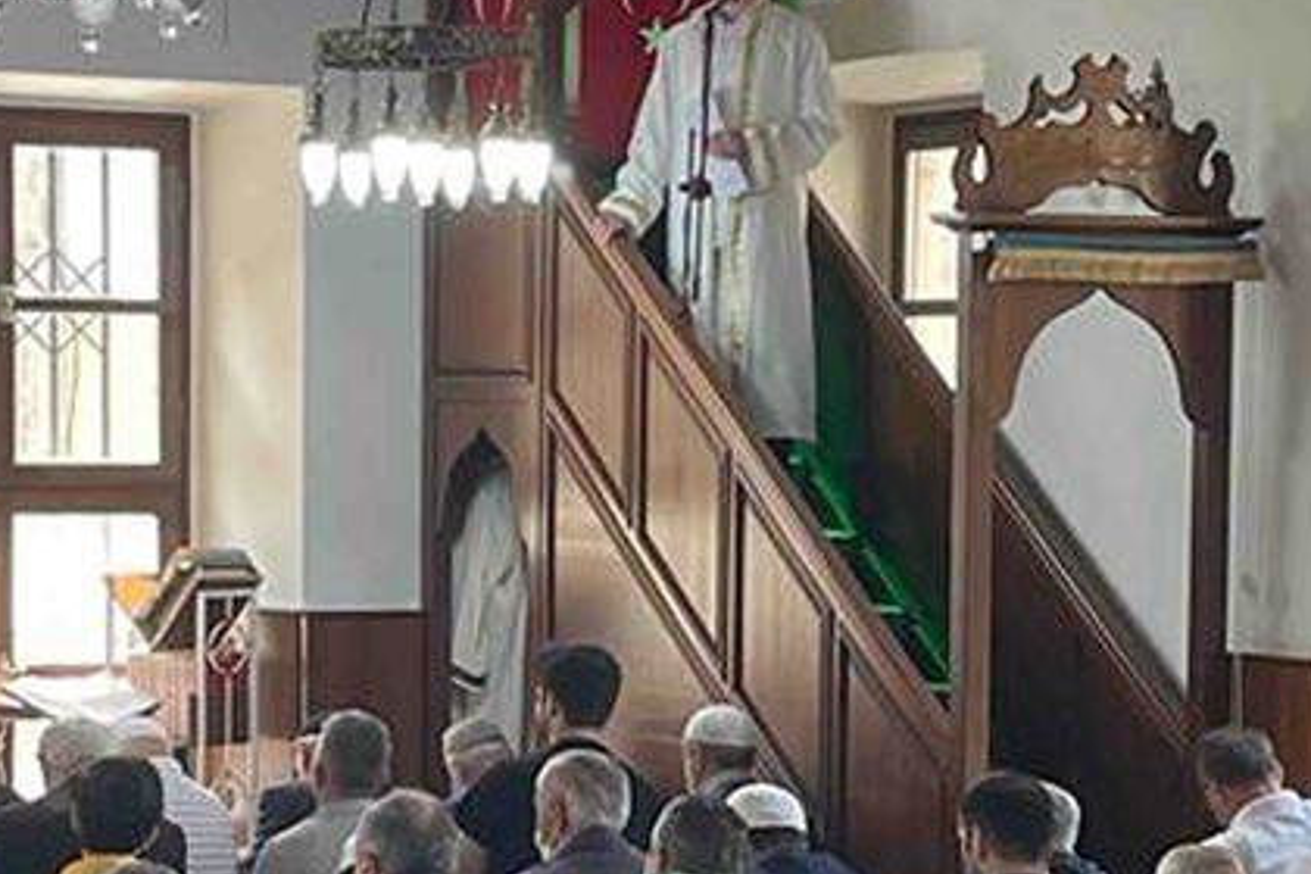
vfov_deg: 15.0
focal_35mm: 91
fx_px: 3314
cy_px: 409
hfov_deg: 22.3
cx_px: 403
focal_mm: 34
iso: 200
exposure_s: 1/400
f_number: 10
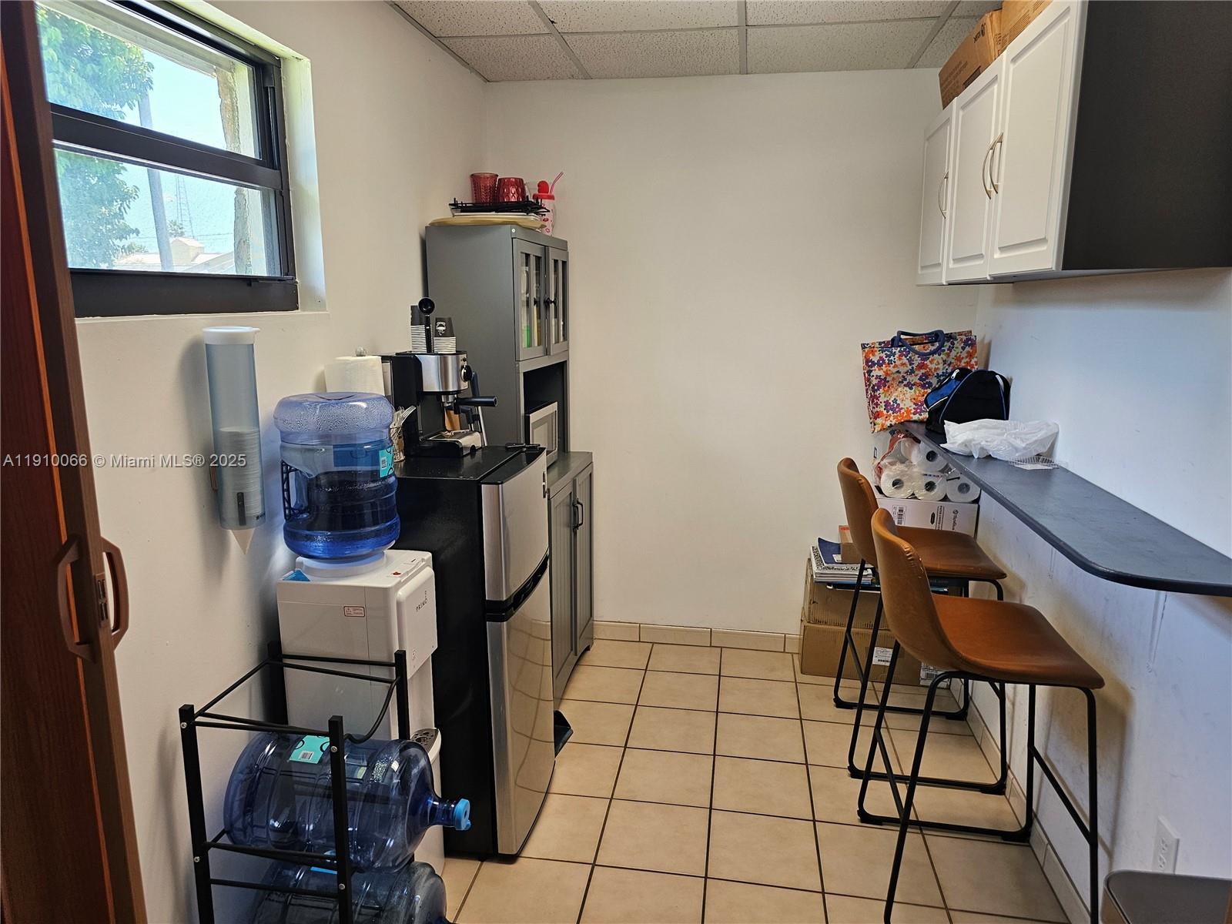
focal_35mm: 23
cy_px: 462
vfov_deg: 58.9
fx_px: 819
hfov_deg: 73.9
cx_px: 616
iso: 200
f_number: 1.7
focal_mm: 6.3
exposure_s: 1/120
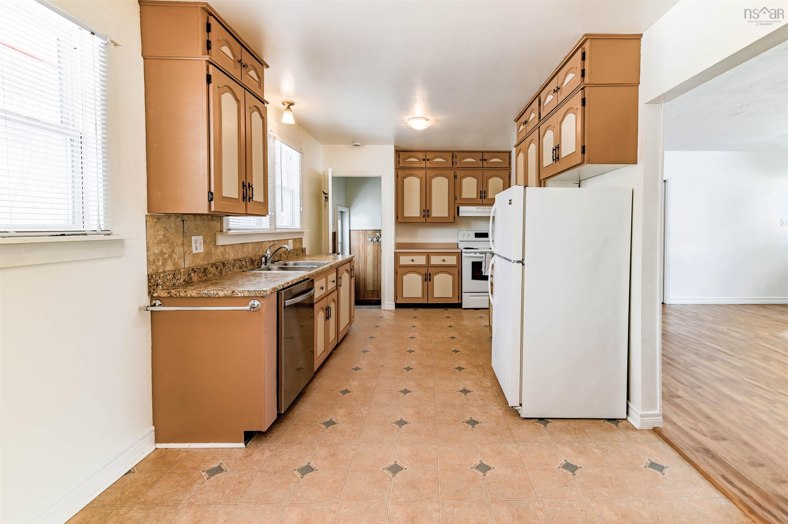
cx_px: 394
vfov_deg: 73.7
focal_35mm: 16
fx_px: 350
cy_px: 262
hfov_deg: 96.8
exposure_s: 1/200
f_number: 8
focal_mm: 16
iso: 100
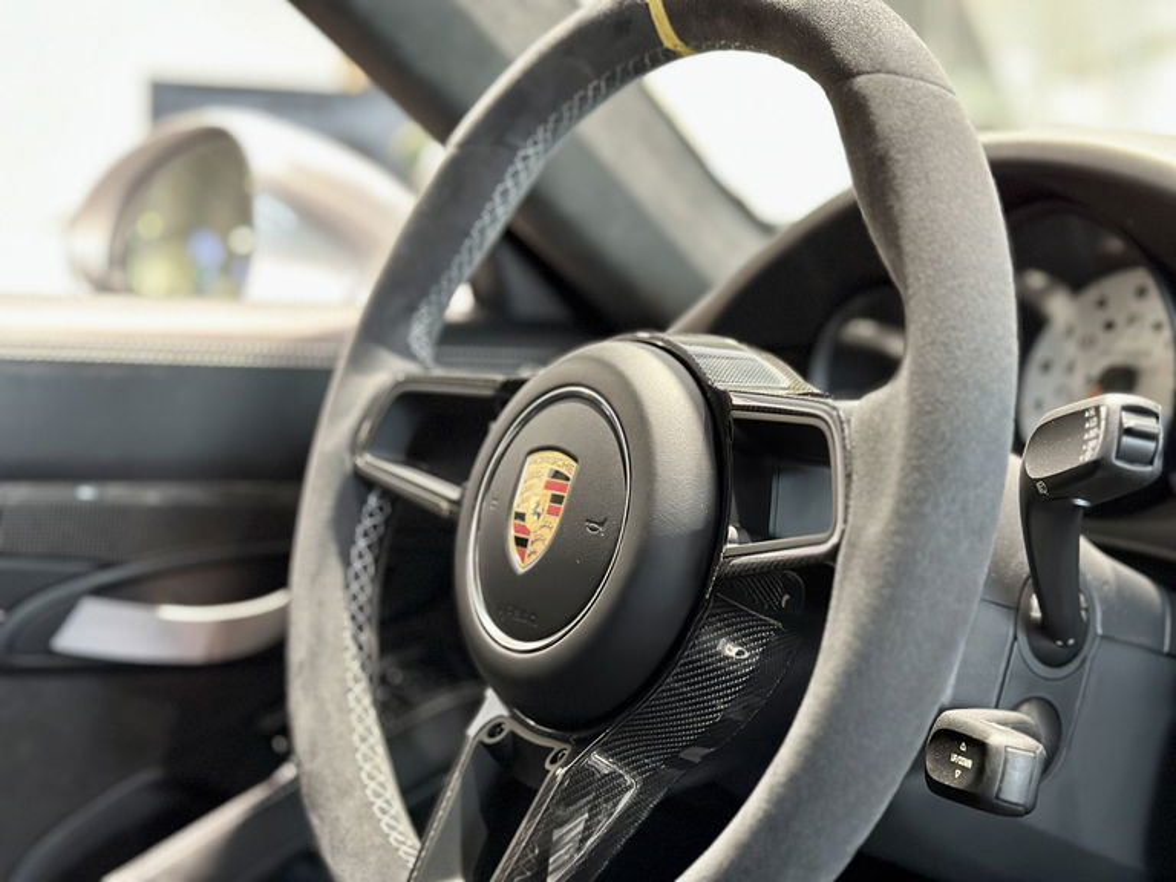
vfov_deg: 30.3
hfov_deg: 39.7
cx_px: 588
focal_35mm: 48
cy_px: 441
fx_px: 1631
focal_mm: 6.86
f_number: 1.78
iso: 800
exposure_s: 1/33
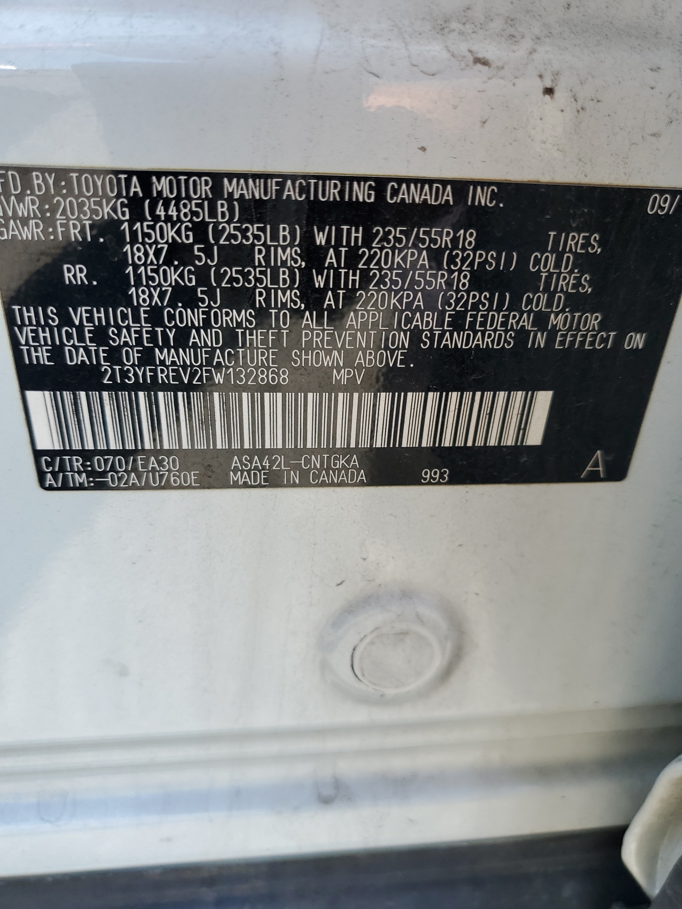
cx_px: 341
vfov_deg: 67.3
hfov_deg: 53.1
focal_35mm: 26
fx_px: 683
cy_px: 454
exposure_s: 1/323
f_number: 1.5
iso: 50
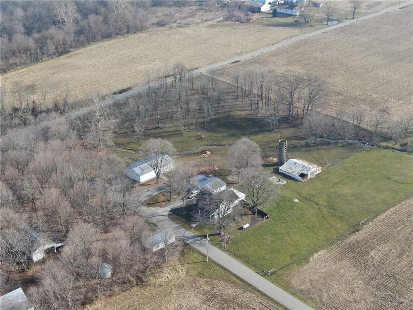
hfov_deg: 39.7
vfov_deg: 30.3
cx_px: 206
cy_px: 155
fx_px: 573
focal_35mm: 48
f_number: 3.8
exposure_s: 1/240
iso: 100
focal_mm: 8.6
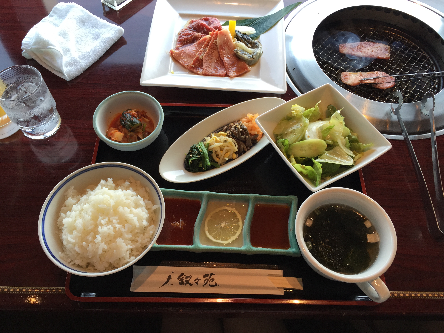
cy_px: 166
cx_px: 222
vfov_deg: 48.2
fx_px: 372
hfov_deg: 61.7
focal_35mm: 29
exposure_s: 1/120
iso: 50
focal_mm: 4.15
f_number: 2.2
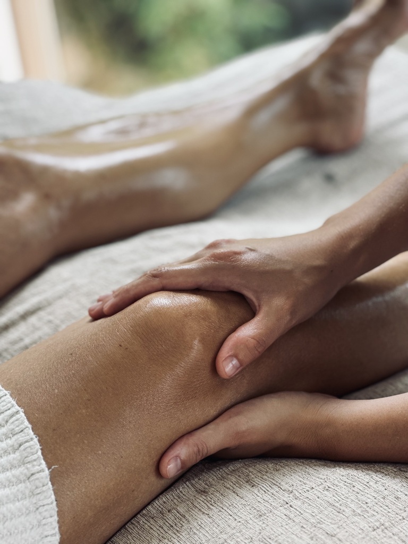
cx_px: 204
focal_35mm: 77
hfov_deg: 19.1
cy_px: 272
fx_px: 1210
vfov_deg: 25.3
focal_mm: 9
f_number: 2.8
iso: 80
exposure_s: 1/121
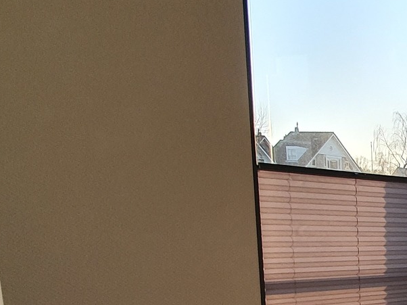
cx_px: 597
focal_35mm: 54
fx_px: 635
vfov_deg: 24.4
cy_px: 371
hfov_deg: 26.6
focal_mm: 1.8
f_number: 2.2
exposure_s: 1/50
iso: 64
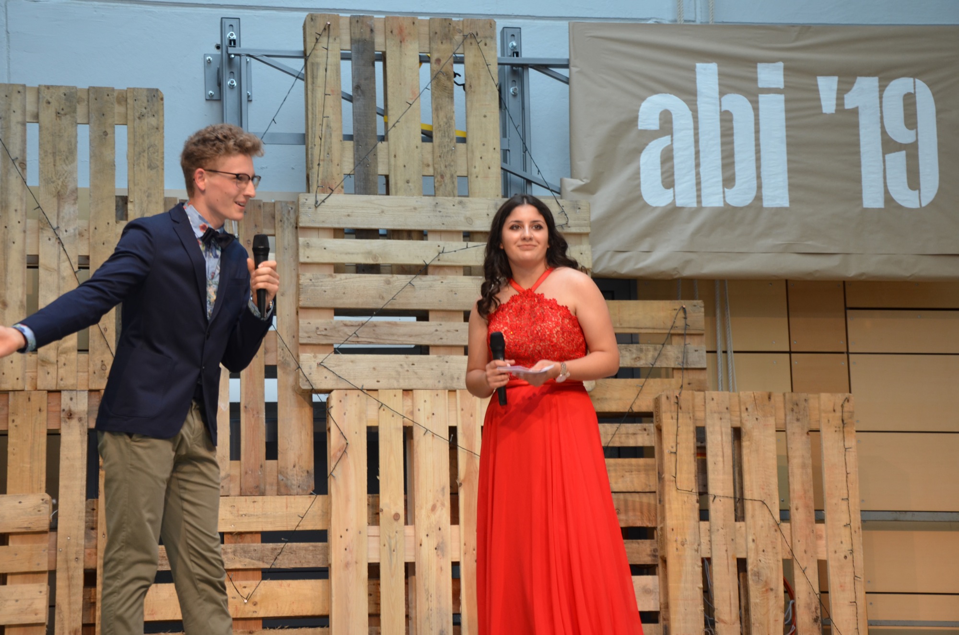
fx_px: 2073
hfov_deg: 26.0
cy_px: 318
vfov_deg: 17.4
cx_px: 480
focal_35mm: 78
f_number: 5
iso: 400
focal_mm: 52
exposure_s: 1/60
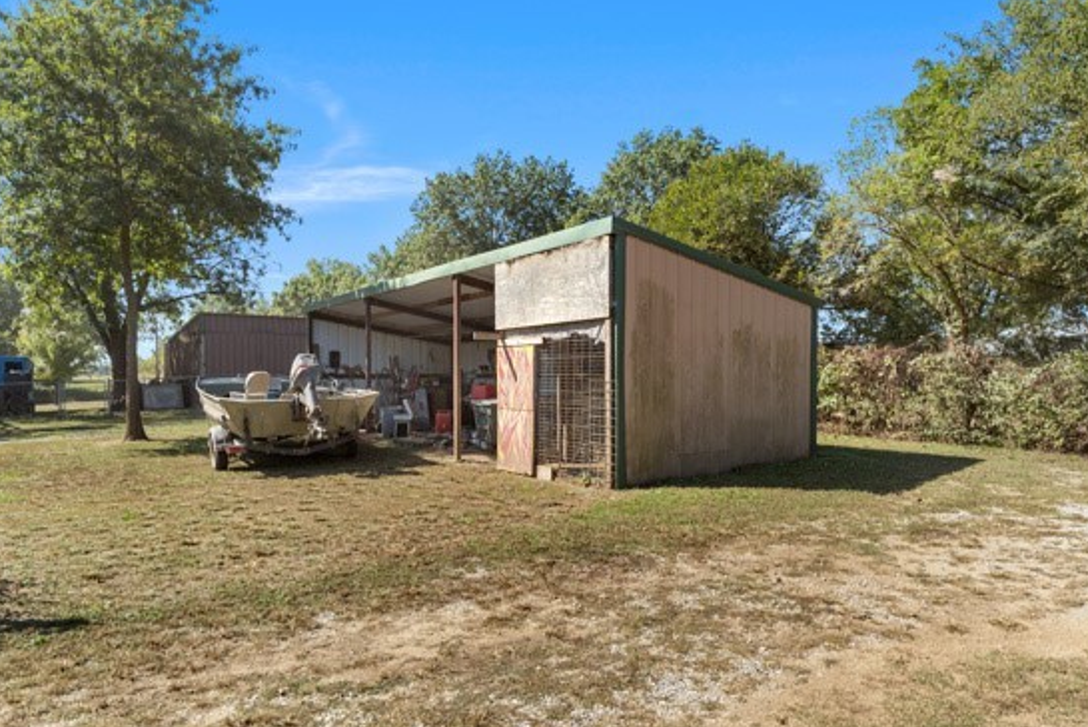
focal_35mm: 23
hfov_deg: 75.9
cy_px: 379
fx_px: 695
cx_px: 595
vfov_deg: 55.2
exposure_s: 1/3200
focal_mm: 20.9
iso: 400
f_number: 2.8
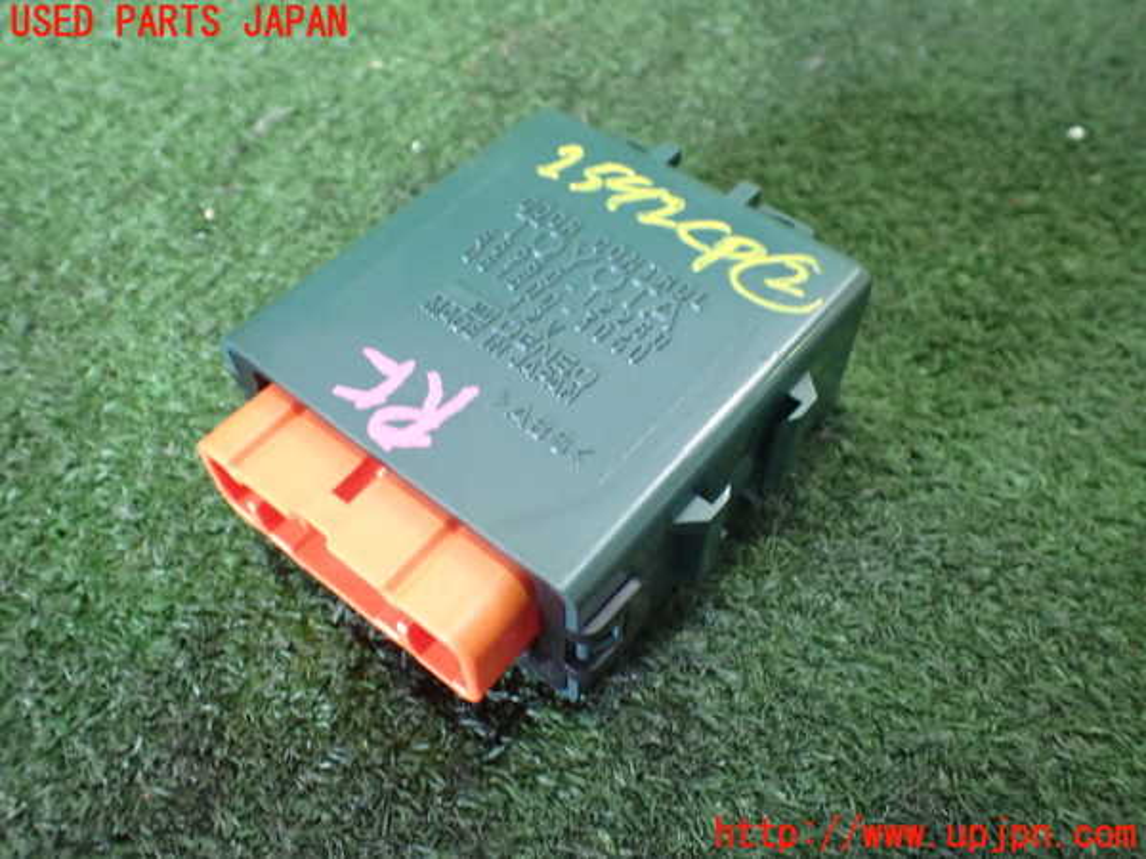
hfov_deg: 60.0
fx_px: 993
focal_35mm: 30
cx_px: 573
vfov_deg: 46.8
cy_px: 430
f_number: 2.3
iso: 800
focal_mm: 5.4
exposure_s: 1/40
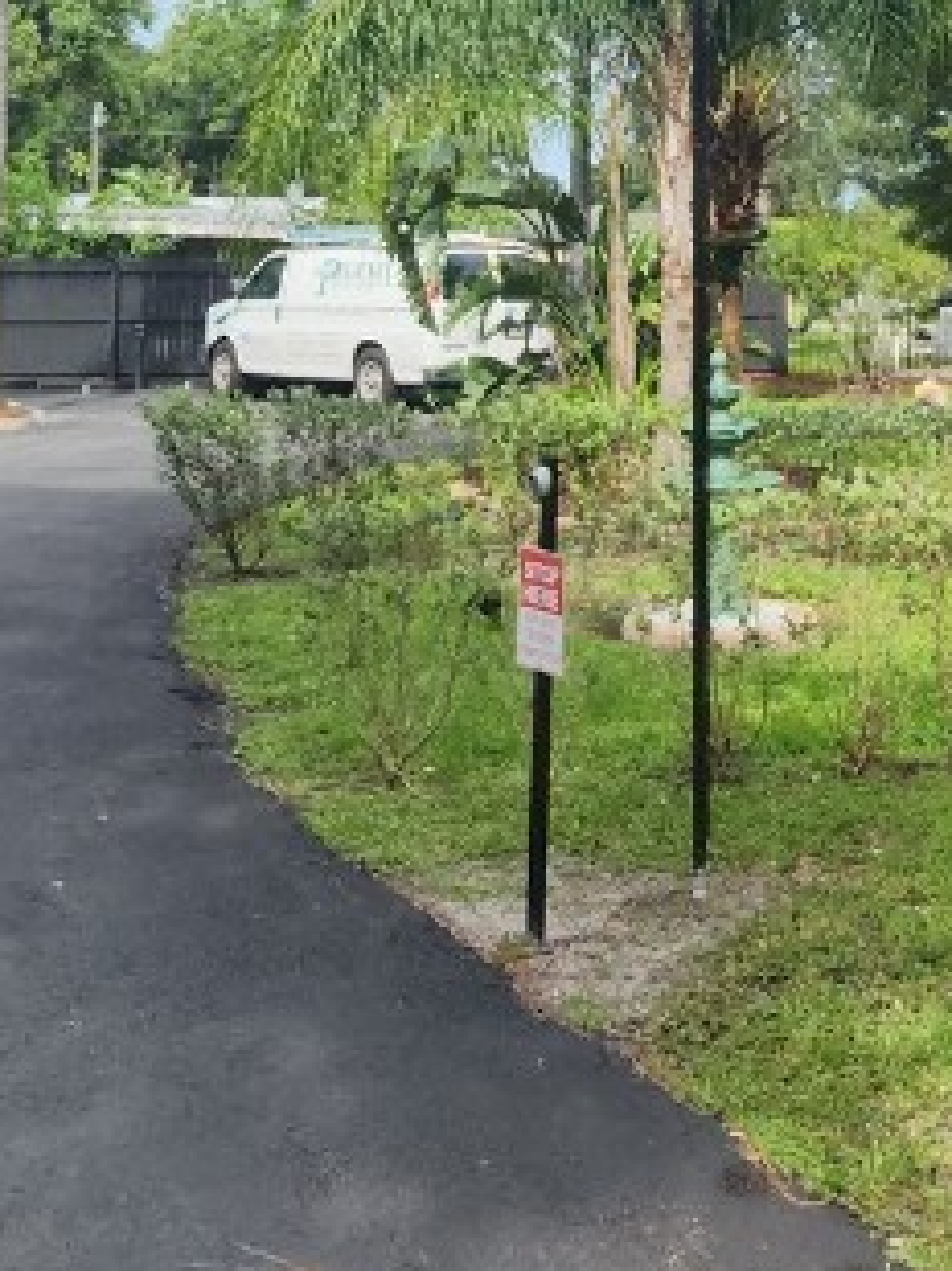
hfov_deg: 32.0
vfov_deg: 41.3
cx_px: 845
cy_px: 193
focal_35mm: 43
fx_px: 1579
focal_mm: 2.2
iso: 50
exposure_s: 1/1318
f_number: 2.2
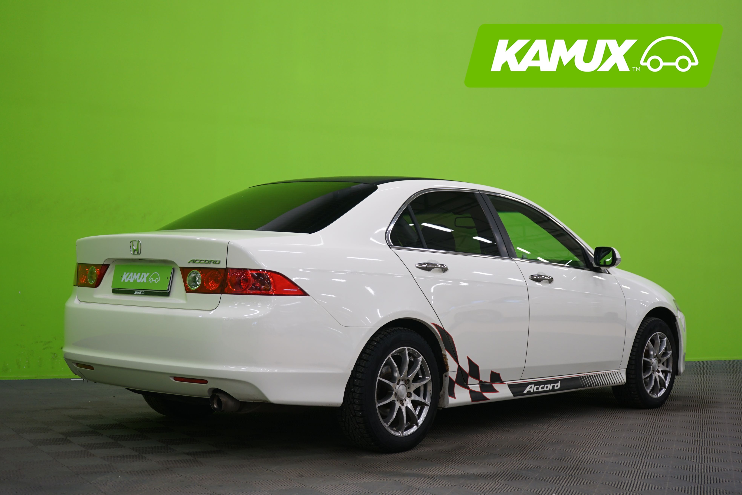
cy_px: 248
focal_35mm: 53
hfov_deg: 37.5
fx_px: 1092
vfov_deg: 25.5
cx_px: 371
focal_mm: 53
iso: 400
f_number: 5
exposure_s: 1/13
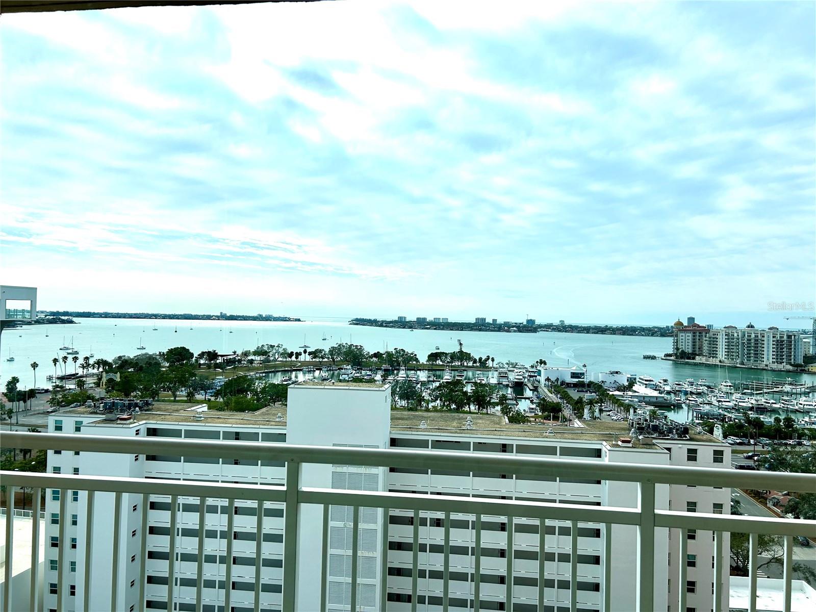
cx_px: 408
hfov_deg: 67.3
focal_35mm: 26
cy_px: 306
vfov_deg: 53.1
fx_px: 613
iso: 50
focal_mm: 5.7
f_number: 1.5
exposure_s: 1/11364
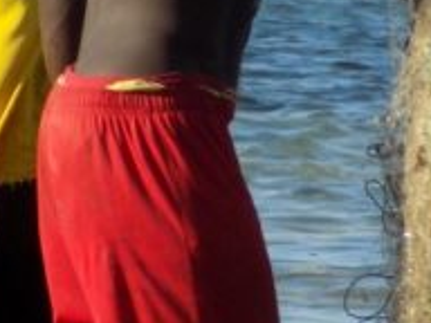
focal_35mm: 896
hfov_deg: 2.2
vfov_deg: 1.7
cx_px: 218
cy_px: 56
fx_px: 11156
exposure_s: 1/320
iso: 80
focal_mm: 29.9
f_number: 5.3
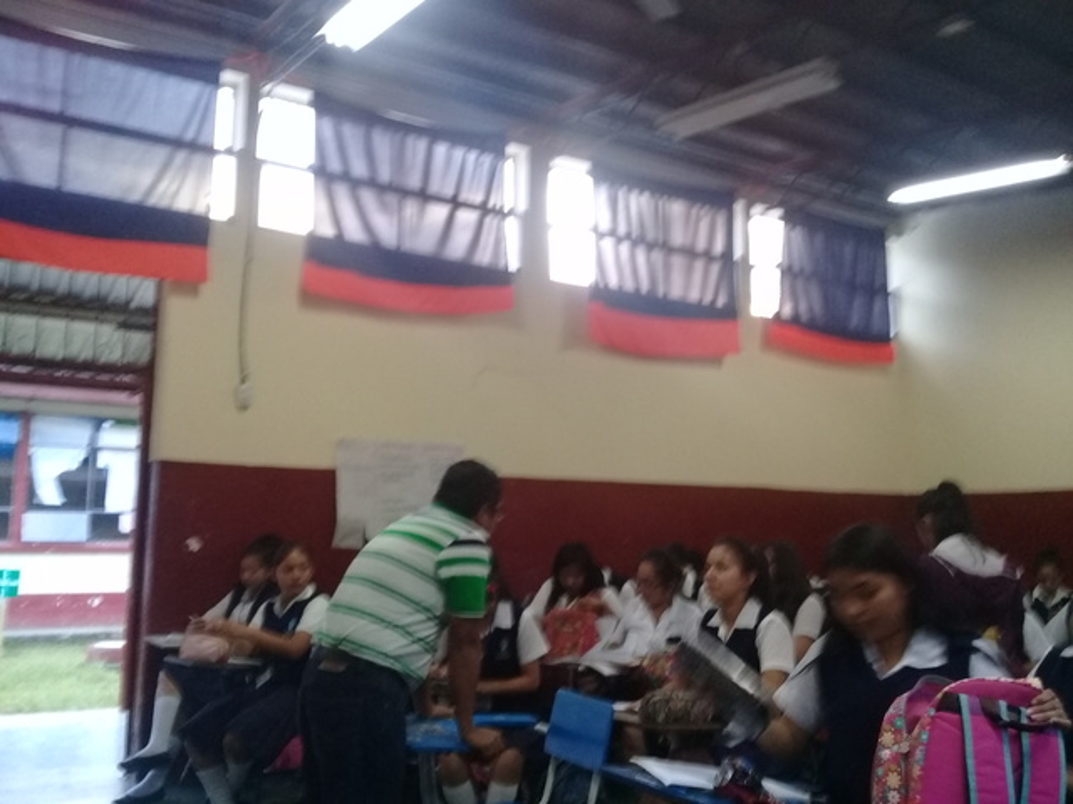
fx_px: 961
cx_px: 536
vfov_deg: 45.4
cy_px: 402
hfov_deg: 58.4
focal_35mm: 31
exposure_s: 1/40
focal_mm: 3.3
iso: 200
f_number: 2.2
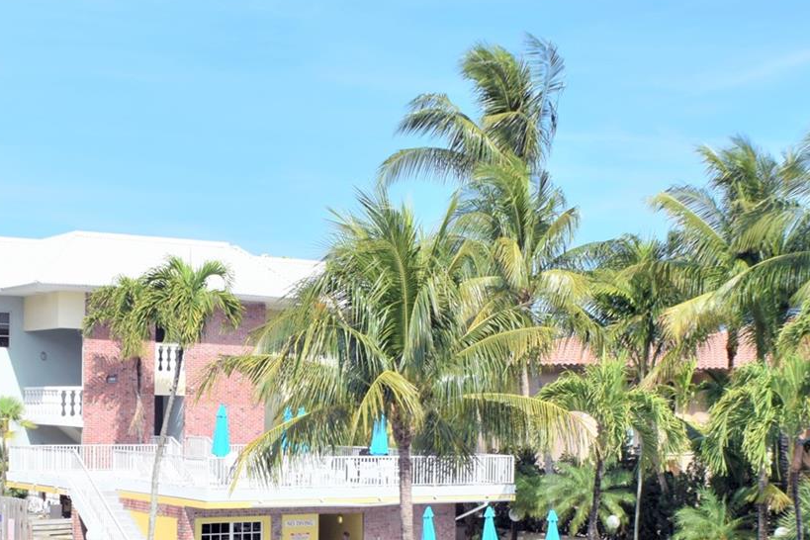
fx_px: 1912
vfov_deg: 15.9
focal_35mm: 85
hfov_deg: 23.9
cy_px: 483
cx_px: 352
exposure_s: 1/400
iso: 200
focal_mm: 29
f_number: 10
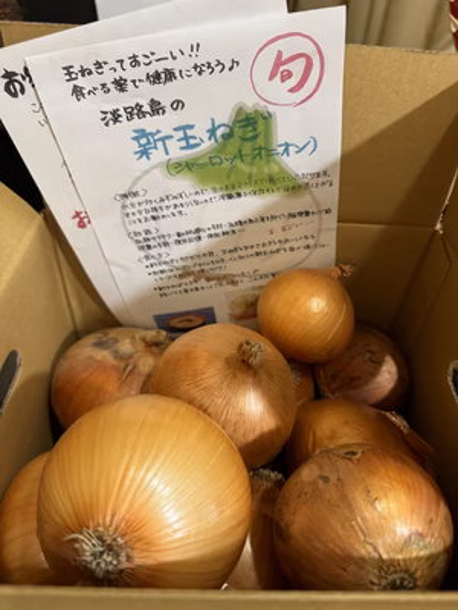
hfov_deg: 56.8
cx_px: 229
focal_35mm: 24
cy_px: 305
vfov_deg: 71.6
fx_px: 423
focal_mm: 6.76
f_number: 1.78
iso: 400
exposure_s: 1/60
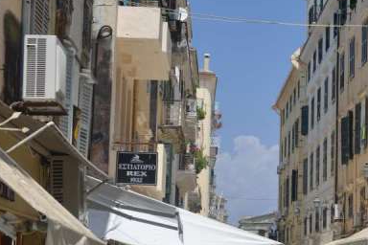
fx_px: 1022
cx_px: 354
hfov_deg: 19.9
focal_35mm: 100
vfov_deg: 13.7
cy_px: 134
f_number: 6.3
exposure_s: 1/160
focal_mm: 48
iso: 125
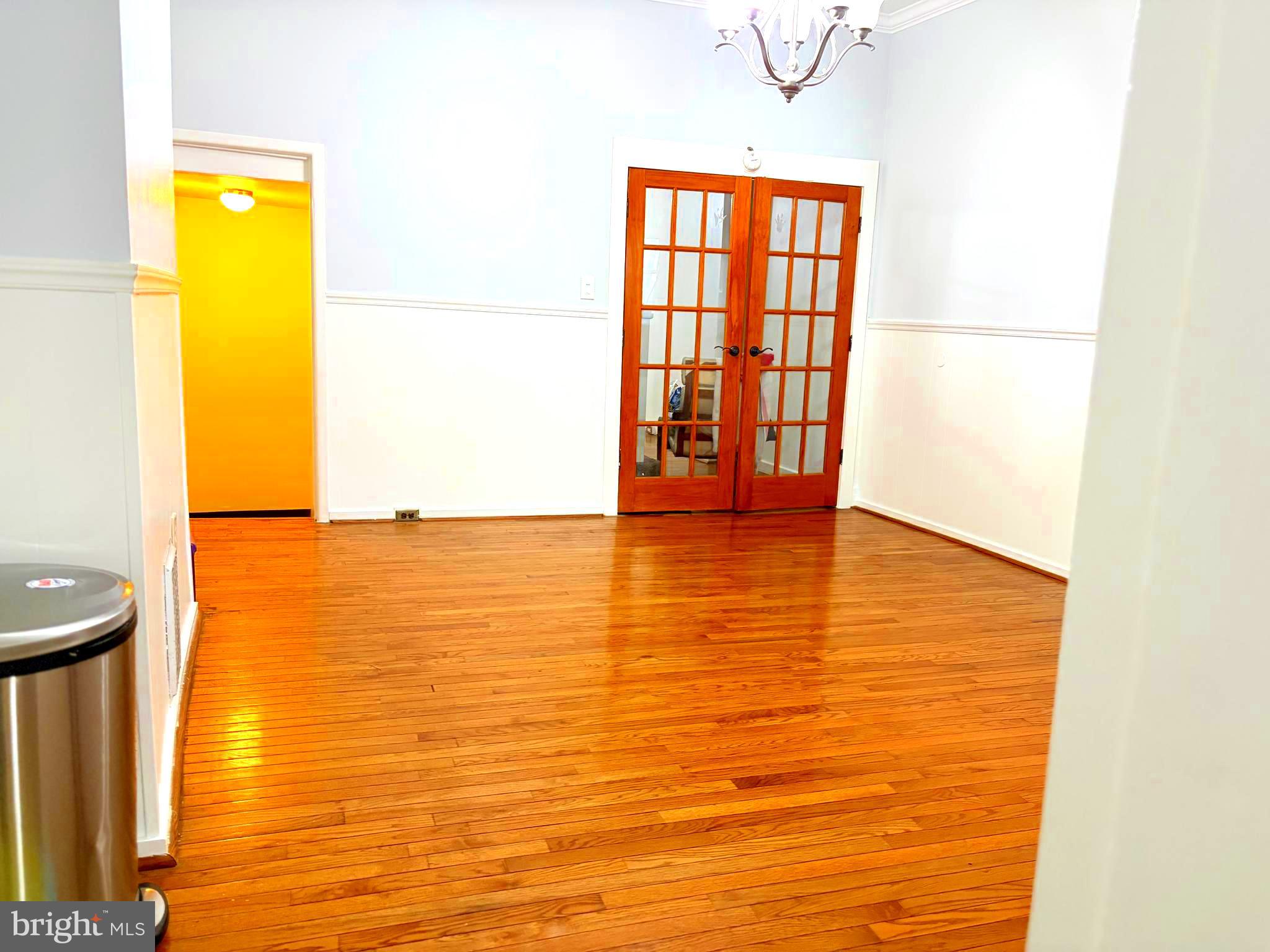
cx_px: 635
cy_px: 476
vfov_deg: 53.1
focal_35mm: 26
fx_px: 954
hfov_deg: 67.3
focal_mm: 5.96
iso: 250
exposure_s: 1/60
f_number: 1.6
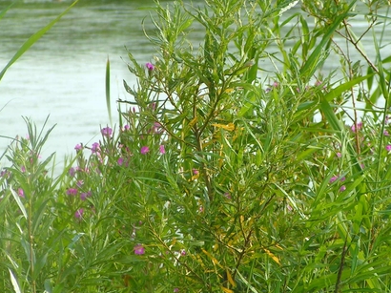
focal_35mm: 331
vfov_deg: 4.5
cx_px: 229
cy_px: 94
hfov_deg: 6.0
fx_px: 3737
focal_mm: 34.5
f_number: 5
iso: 50
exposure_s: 1/320
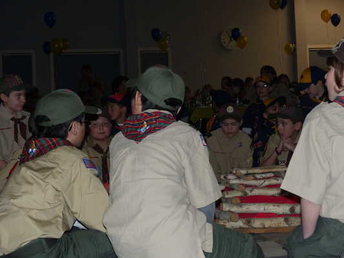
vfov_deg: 24.0
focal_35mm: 61
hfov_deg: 31.7
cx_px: 172
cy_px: 129
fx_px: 606
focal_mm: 10.9
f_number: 2.8
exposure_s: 1/80
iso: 400
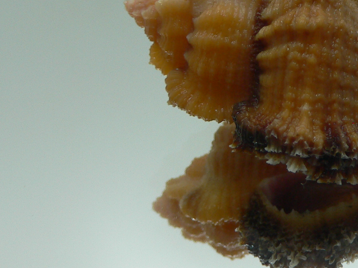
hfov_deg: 26.6
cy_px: 69
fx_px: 734
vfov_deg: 20.6
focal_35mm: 71
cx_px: 313
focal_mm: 4.6
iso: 80
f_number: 2.8
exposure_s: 1/80
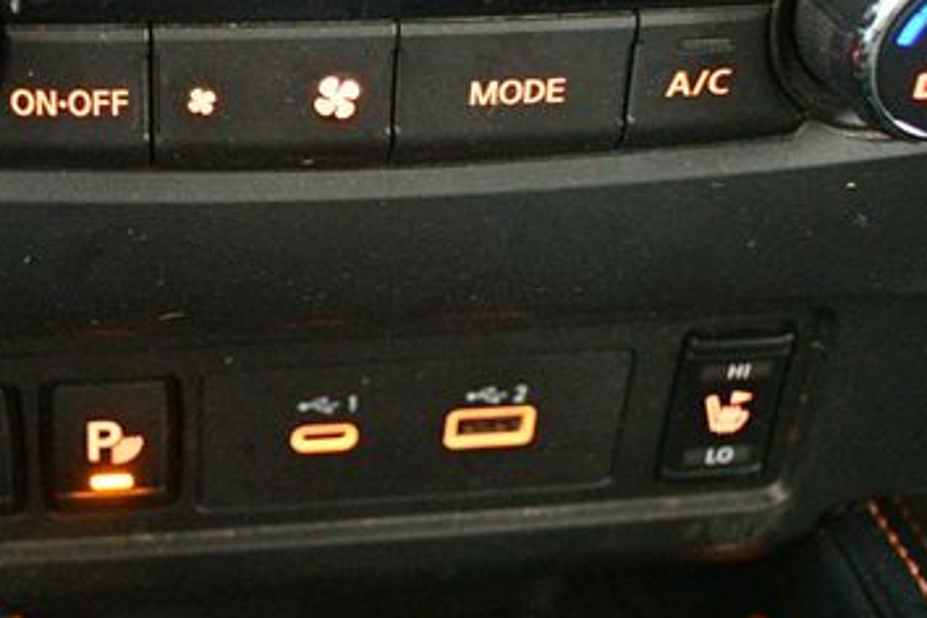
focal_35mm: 65
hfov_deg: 30.5
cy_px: 236
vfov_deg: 20.9
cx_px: 254
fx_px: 1674
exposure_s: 1/13
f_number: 4
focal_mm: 24
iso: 12800
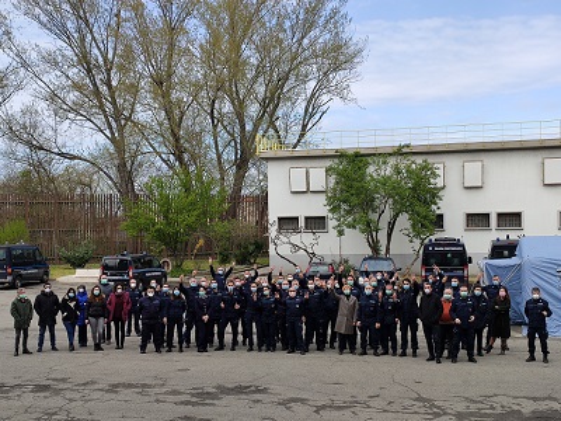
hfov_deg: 44.8
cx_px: 280
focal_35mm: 42
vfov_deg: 34.3
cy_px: 210
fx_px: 681
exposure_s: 1/1168
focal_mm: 4.77
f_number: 1.75
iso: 112
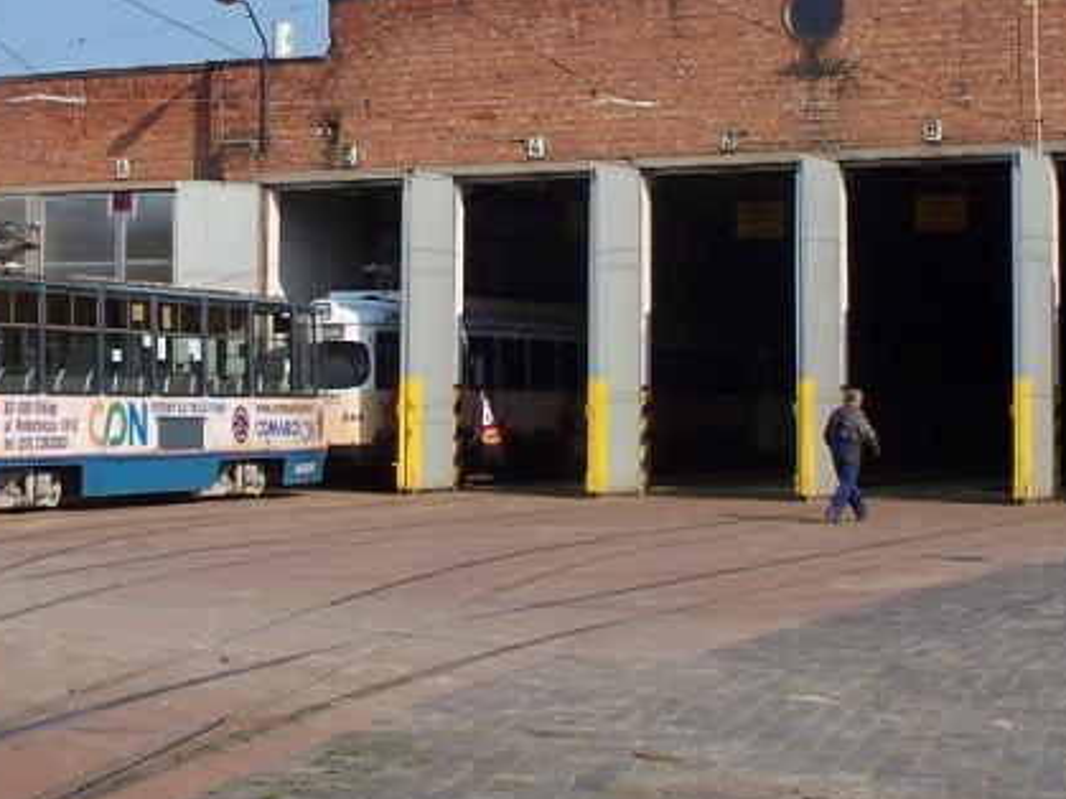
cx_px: 453
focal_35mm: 88
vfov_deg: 16.6
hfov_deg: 22.2
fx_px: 2709
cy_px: 140
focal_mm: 7.54
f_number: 5
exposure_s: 1/400
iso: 80
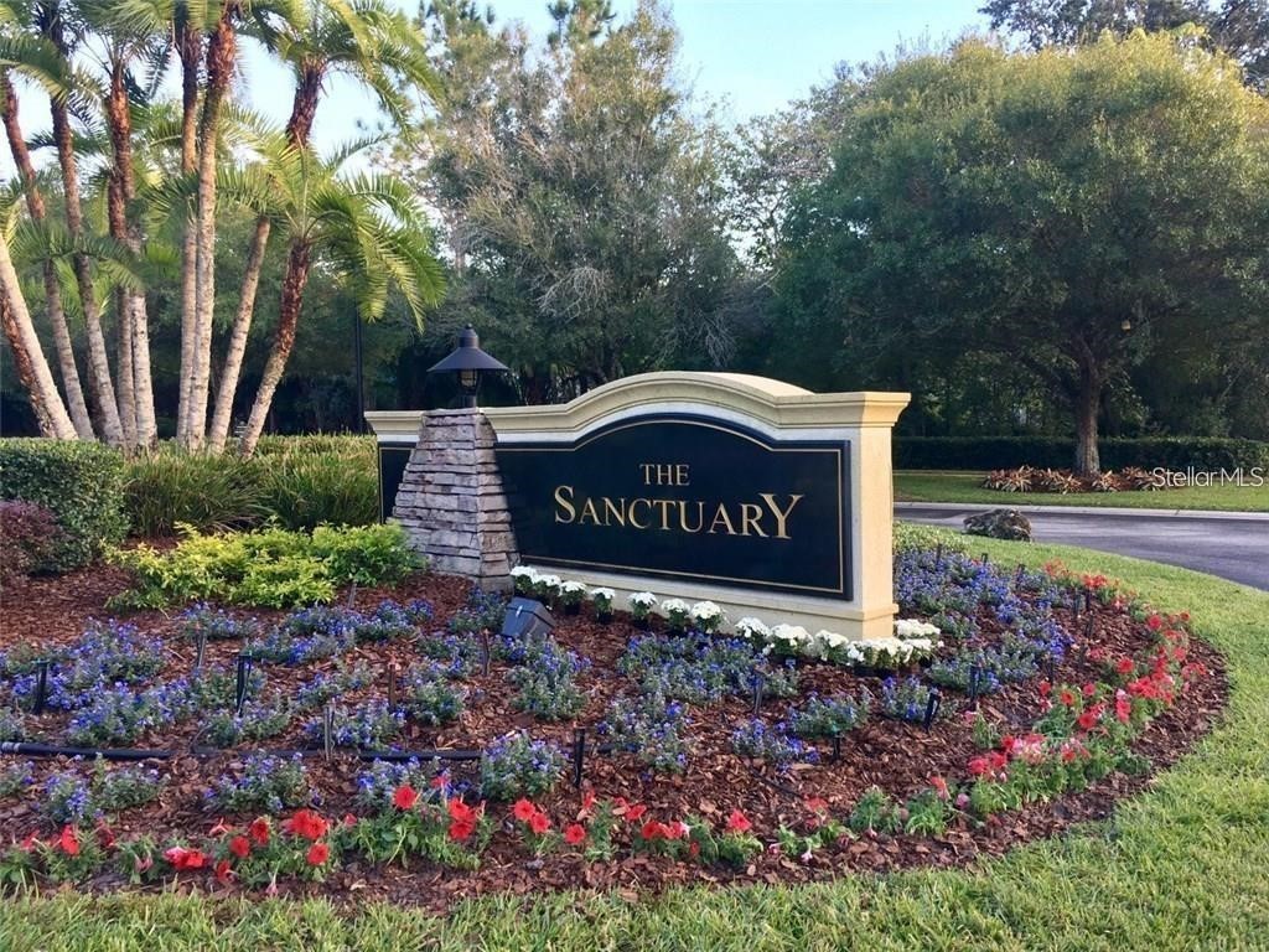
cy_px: 476
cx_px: 634
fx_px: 1063
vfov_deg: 48.2
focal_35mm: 29
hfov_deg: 61.7
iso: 32
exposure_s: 1/60
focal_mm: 4.15
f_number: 2.2
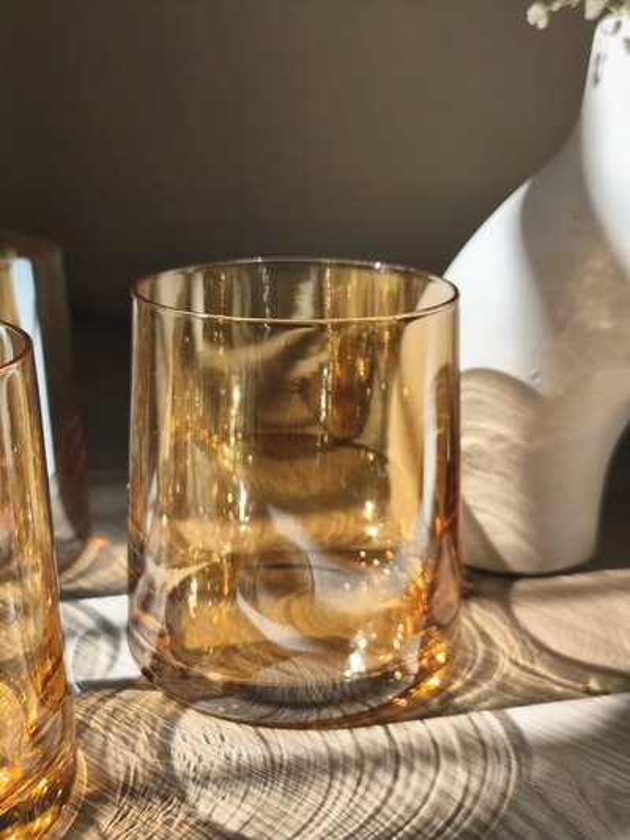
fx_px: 1116
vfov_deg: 41.2
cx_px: 315
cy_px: 420
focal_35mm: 46
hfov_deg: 31.5
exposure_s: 1/1768
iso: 50
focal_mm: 6.14
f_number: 1.65
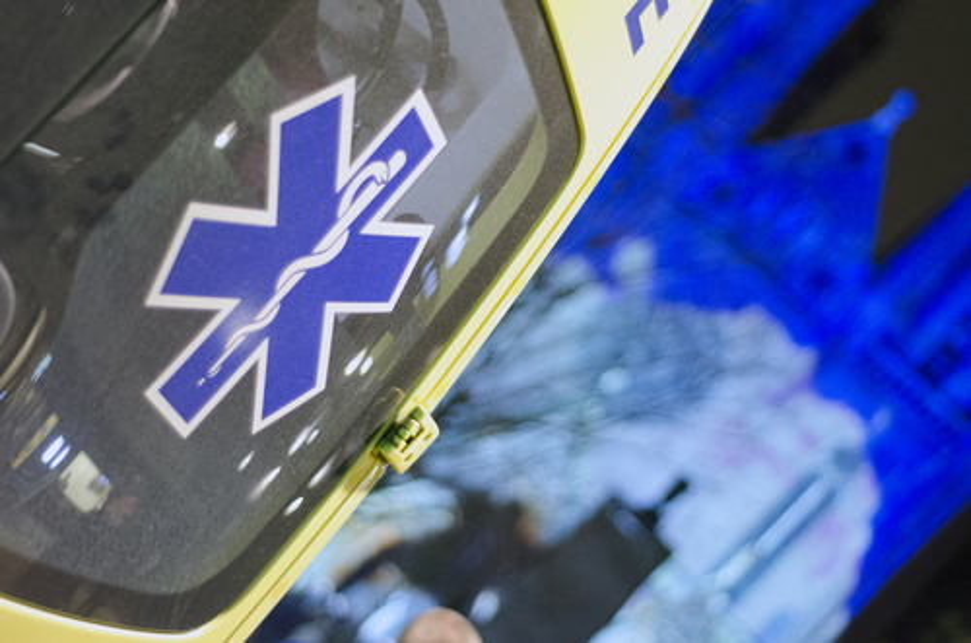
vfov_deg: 18.1
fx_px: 2018
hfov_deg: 27.0
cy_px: 322
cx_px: 486
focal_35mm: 75
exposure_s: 1/25
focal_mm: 50
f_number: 1.8
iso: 3200
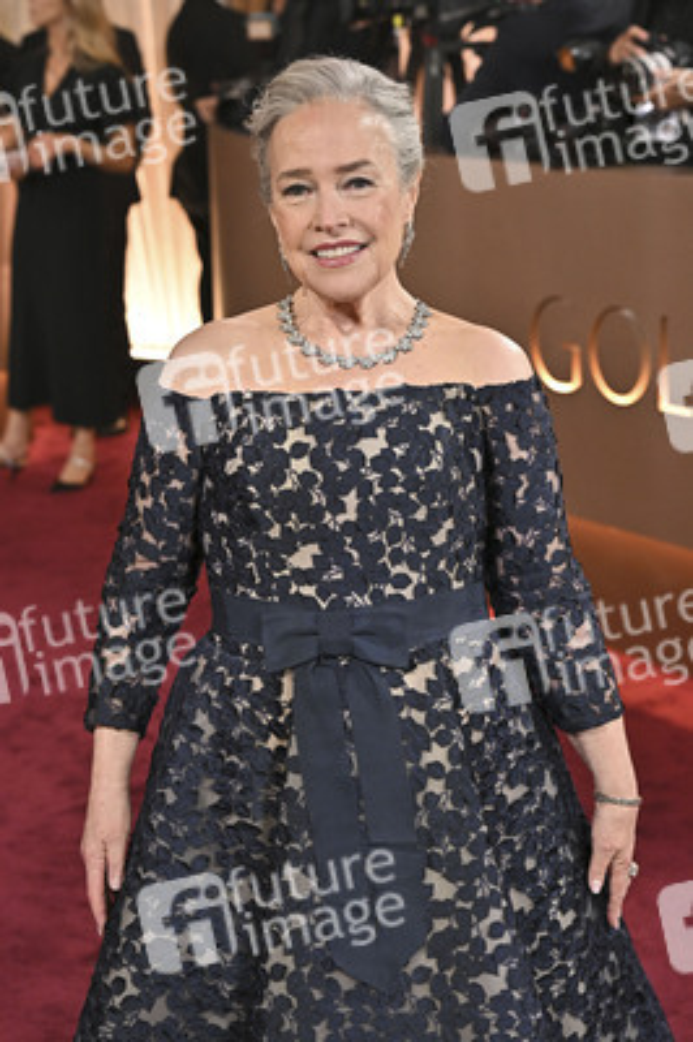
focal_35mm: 79
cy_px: 521
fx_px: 2285
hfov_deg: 17.2
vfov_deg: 25.7
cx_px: 346
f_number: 5.6
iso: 2500
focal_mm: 79
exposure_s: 1/320
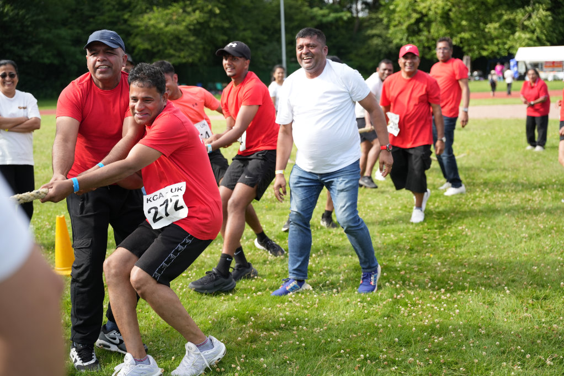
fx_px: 722
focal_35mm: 46
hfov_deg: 42.7
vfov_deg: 29.2
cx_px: 282
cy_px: 188
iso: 250
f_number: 2.8
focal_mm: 46.1
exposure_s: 1/1250
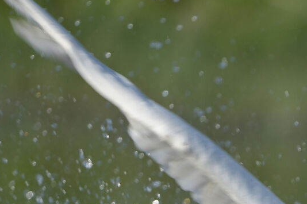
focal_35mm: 2248
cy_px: 423
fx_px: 19152
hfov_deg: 0.9
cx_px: 684
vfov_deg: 0.6
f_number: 4
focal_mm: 500
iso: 100
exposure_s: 1/640
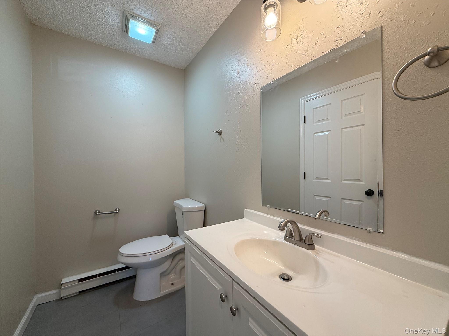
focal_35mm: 14
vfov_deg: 85.7
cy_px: 168
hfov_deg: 102.1
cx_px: 224
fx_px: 182
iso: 125
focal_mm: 2.22
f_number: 2.2
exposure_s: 1/120
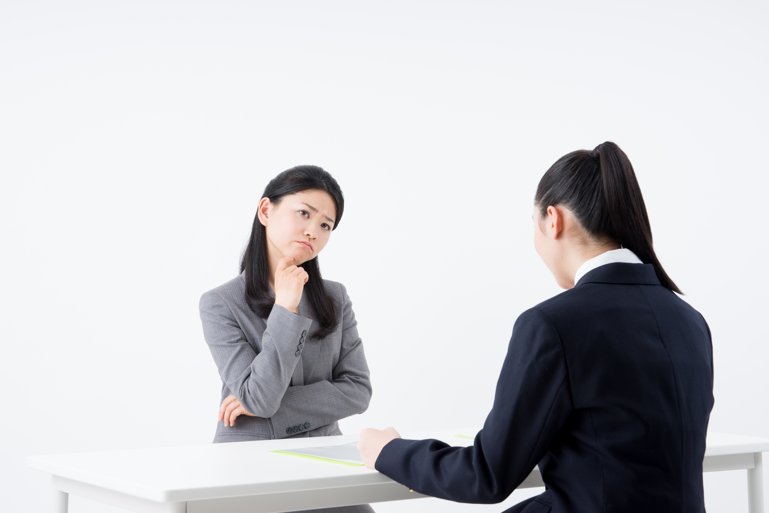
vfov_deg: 19.5
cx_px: 384
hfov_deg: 28.8
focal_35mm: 70
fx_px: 1495
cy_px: 256
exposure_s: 1/125
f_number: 10
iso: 100
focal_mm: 70
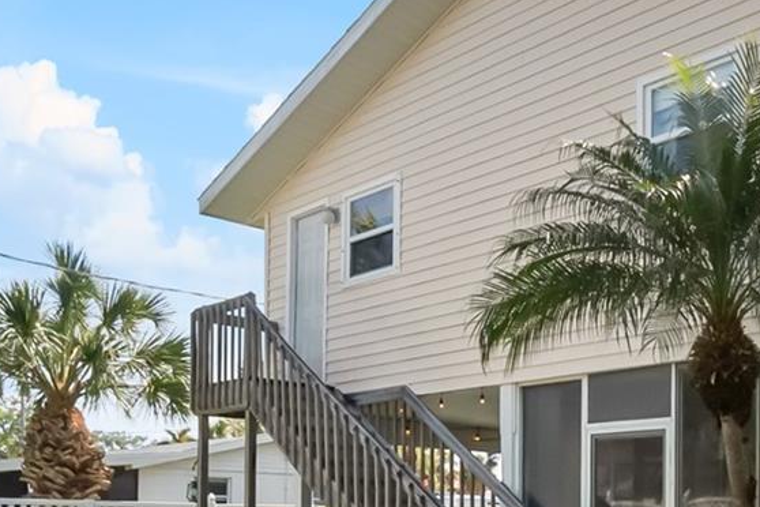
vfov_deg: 30.5
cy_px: 395
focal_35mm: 43
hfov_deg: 44.0
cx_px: 569
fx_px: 908
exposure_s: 1/1000
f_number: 8
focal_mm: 10
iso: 1600
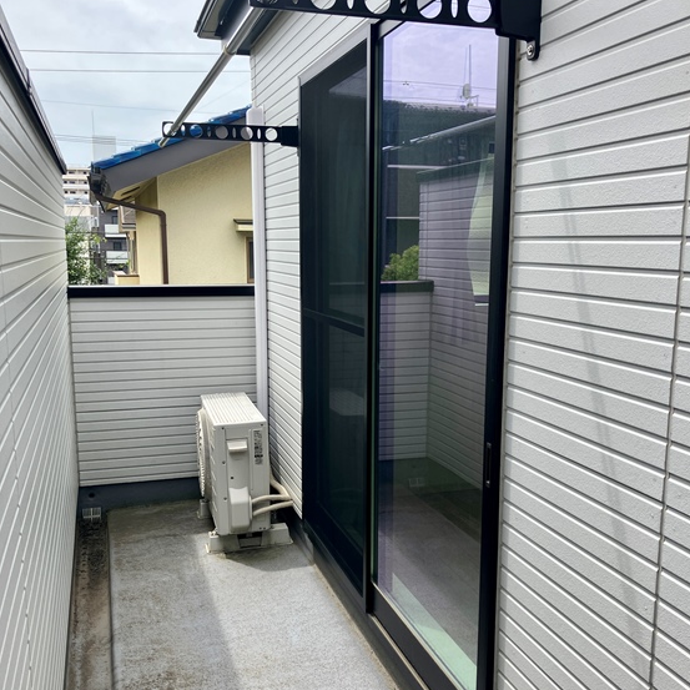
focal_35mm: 34
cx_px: 336
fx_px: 767
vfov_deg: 48.4
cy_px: 383
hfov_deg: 48.4
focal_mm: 3.99
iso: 32
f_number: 1.8
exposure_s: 1/1033
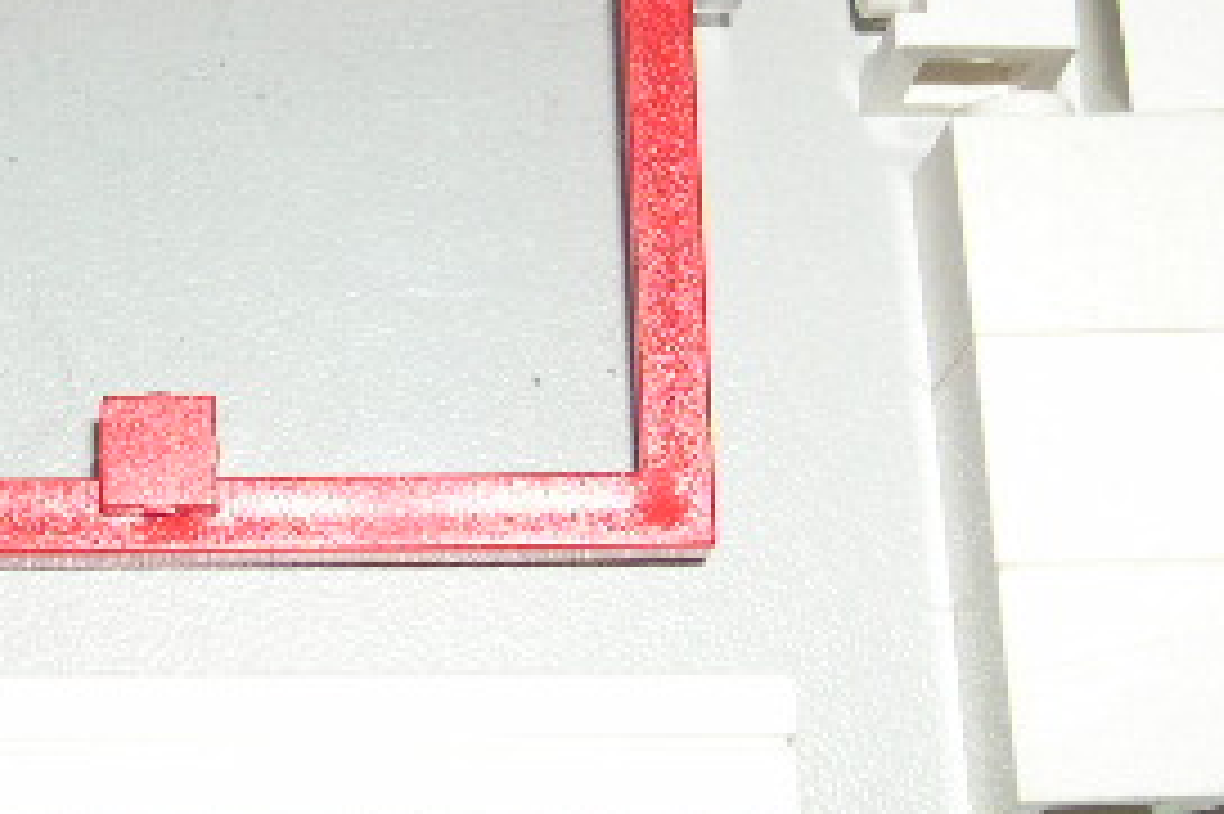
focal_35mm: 93
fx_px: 3160
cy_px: 337
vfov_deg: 14.7
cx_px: 198
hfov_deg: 21.6
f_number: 7.6
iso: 100
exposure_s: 1/60
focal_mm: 8
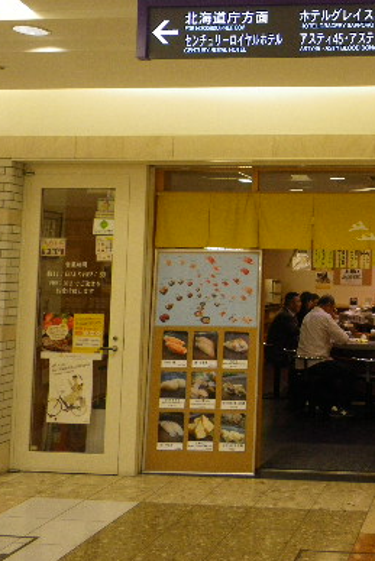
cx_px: 418
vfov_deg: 40.9
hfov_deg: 25.9
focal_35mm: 48
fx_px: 749
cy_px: 220
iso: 125
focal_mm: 4.9
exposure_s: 1/60
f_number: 2.6
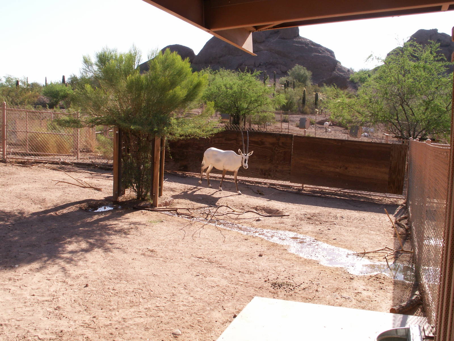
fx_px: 459
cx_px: 227
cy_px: 170
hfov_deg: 52.6
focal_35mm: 35
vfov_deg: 40.7
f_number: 8
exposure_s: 1/100
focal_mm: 5.86
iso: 50
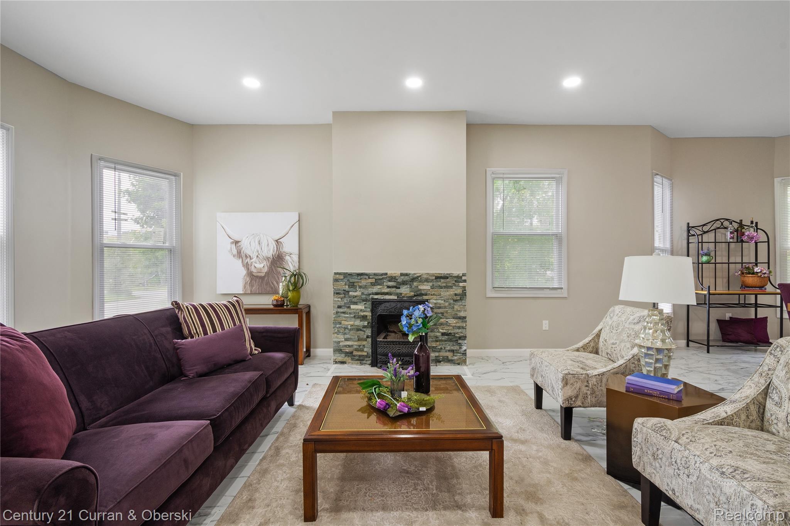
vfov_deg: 77.3
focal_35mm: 15
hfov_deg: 100.4
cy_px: 263
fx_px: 329
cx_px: 395
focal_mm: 10
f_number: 10
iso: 250
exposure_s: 1/4
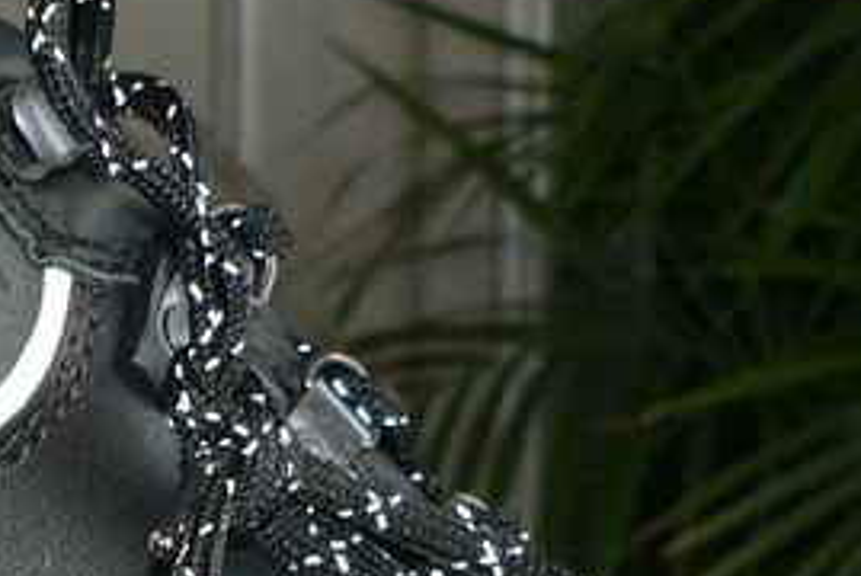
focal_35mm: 139
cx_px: -253
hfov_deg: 14.2
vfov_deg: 9.7
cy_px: 742
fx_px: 3328
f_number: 2.8
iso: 100
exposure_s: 1/60
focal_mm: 6
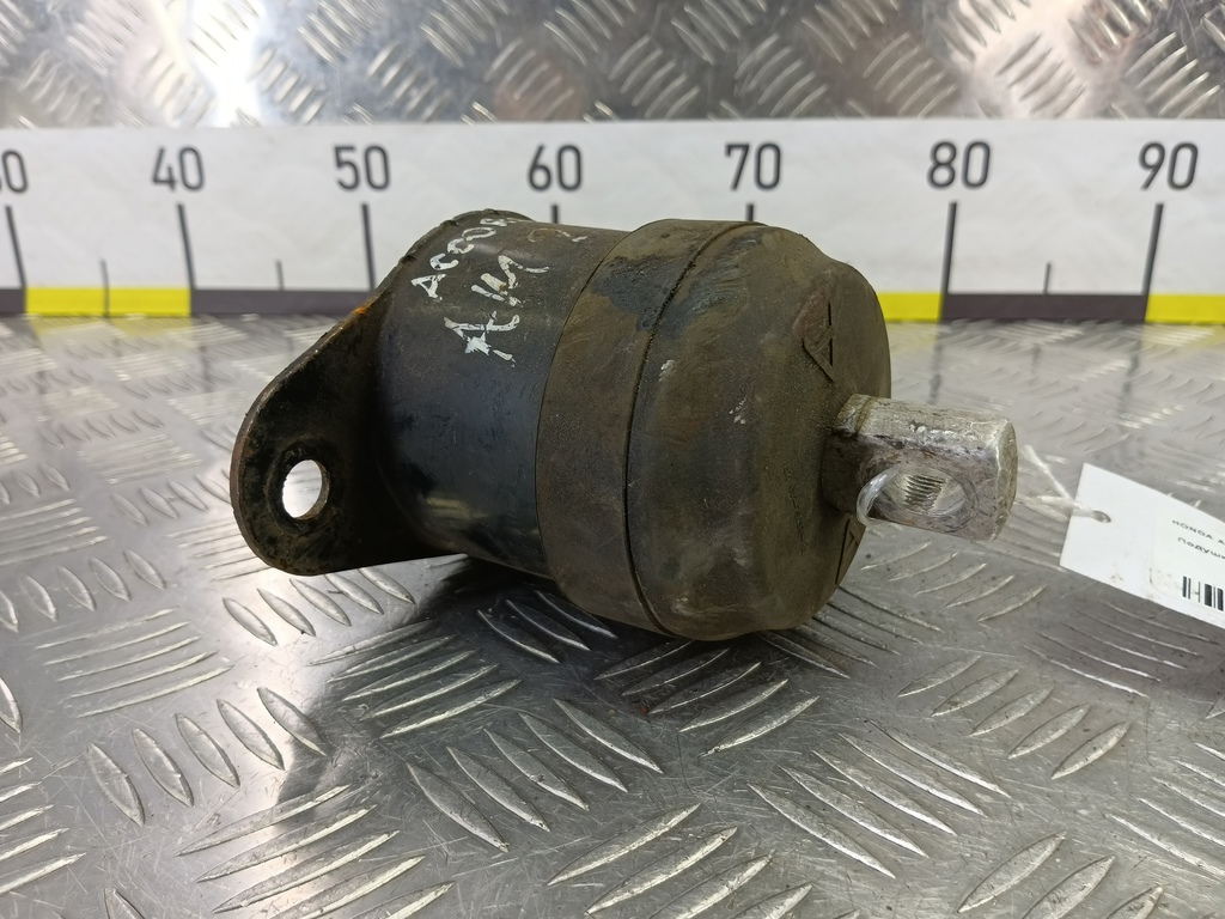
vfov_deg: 58.9
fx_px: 814
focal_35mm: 23
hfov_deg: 73.9
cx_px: 612
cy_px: 460
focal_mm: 4.11
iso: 144
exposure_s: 1/50
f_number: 1.6
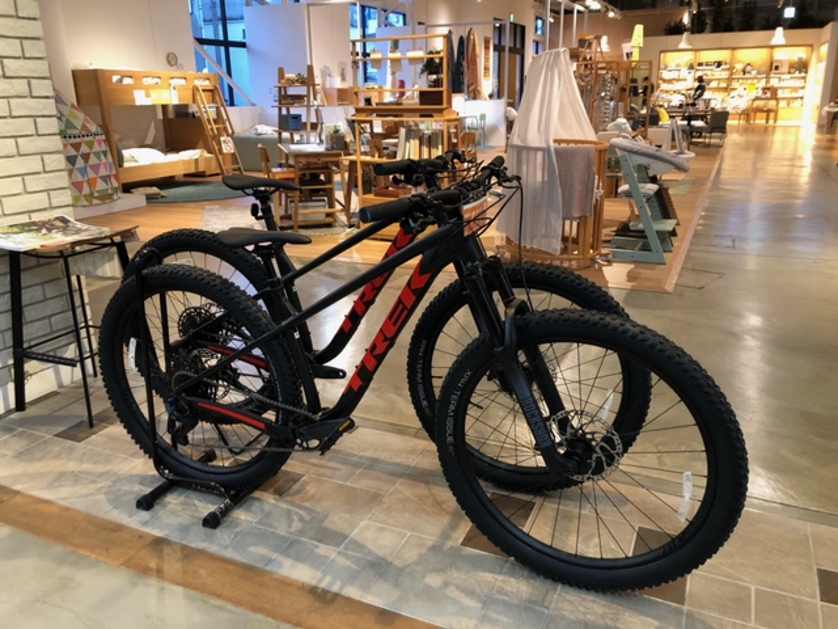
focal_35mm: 28
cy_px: 314
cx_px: 419
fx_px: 678
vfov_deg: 49.7
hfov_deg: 63.4
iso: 40
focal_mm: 3.99
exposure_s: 1/15
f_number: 1.8
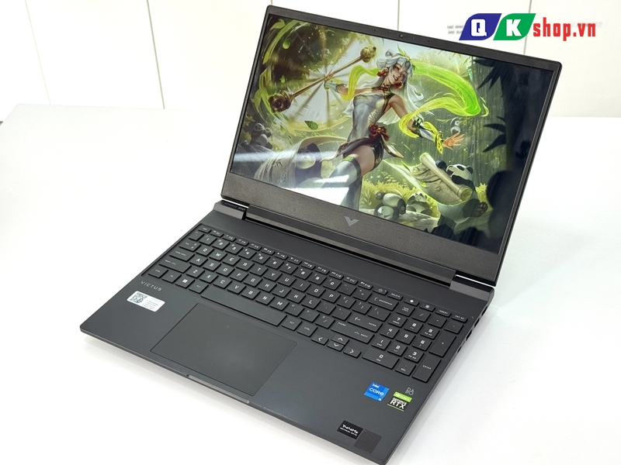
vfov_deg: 30.3
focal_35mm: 48
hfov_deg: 39.7
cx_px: 310
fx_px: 861
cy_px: 232
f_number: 1.78
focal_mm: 6.76
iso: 64
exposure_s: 1/177
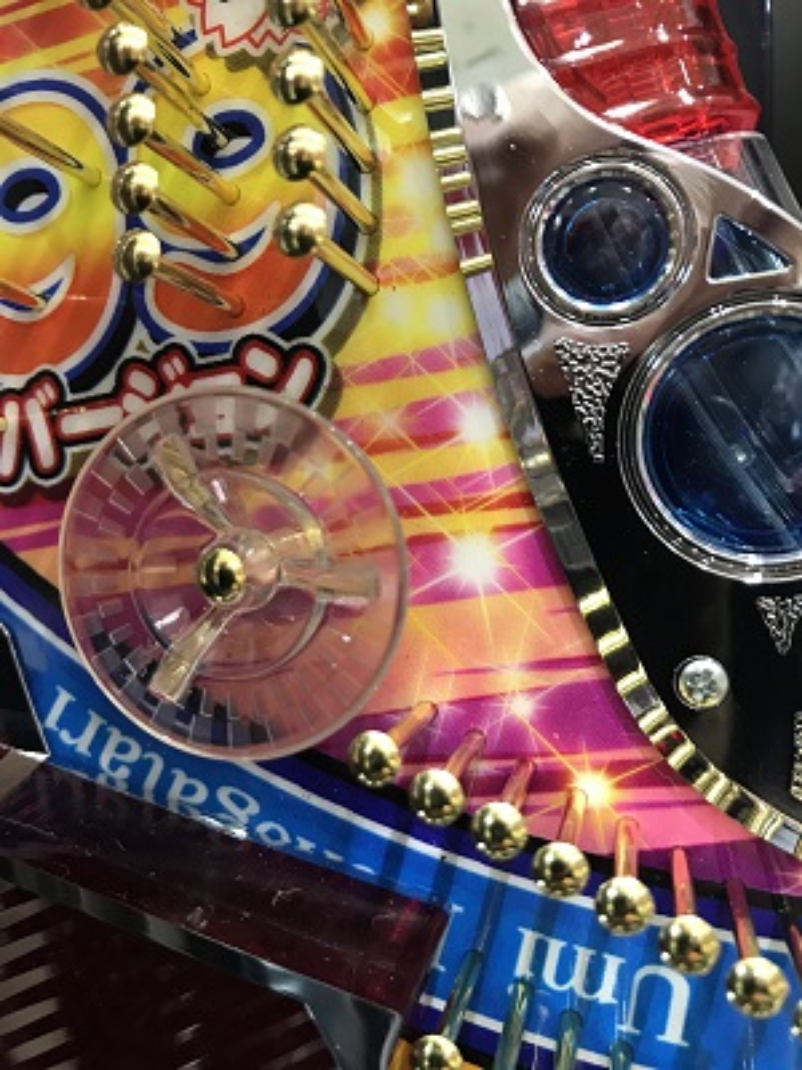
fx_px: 865
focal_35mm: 28
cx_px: 401
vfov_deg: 63.4
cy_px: 535
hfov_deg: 49.7
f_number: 1.8
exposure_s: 1/15
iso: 40
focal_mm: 3.99
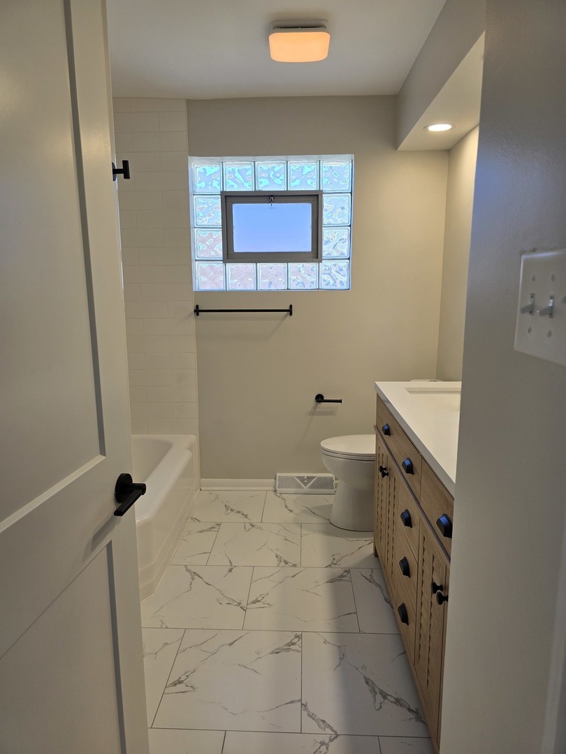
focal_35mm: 23
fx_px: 501
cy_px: 377
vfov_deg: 73.9
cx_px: 283
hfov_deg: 58.9
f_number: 1.7
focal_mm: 6.3
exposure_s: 1/120
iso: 32
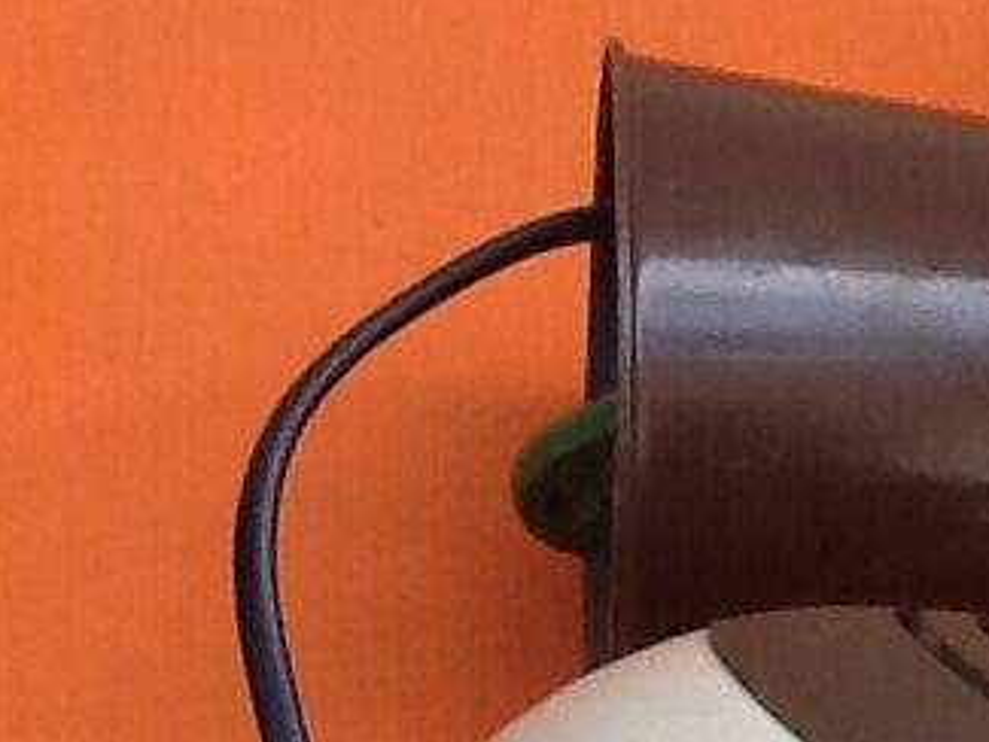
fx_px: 3716
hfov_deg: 14.8
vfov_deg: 11.2
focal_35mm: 130
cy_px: 915
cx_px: 1108
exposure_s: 1/257
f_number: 2.4
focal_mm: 2.03
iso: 40
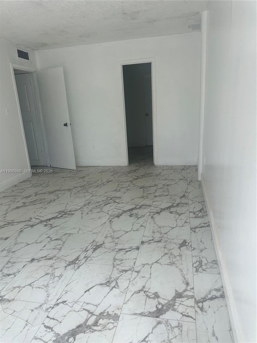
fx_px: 238
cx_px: 128
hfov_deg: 56.8
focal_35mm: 24
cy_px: 172
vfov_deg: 71.6
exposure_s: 1/252
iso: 80
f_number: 1.78
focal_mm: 6.86
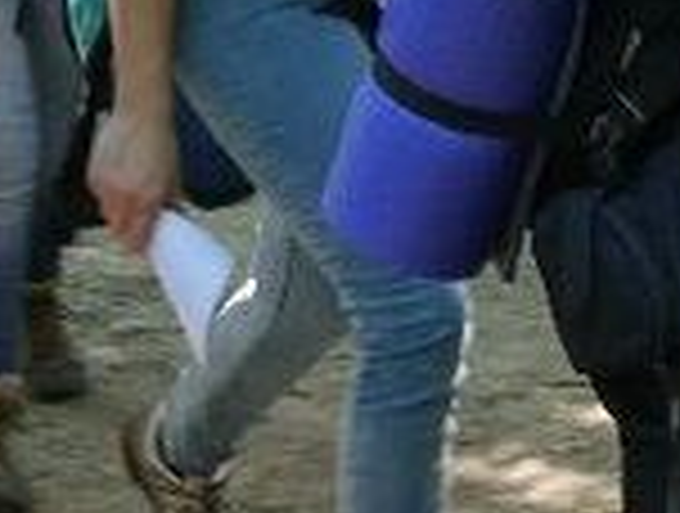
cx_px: 124
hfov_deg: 9.3
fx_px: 4155
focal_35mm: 211
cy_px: -171
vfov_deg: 7.0
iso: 500
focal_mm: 15
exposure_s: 1/125
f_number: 3.6
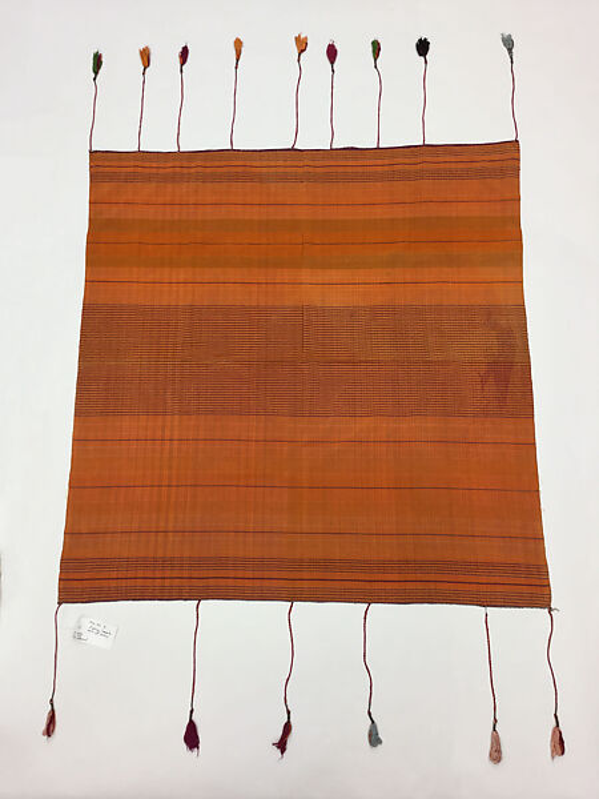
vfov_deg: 58.4
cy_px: 400
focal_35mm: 31
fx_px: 715
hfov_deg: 45.4
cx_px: 300
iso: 25
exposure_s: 1/40
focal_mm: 3.3
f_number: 2.4
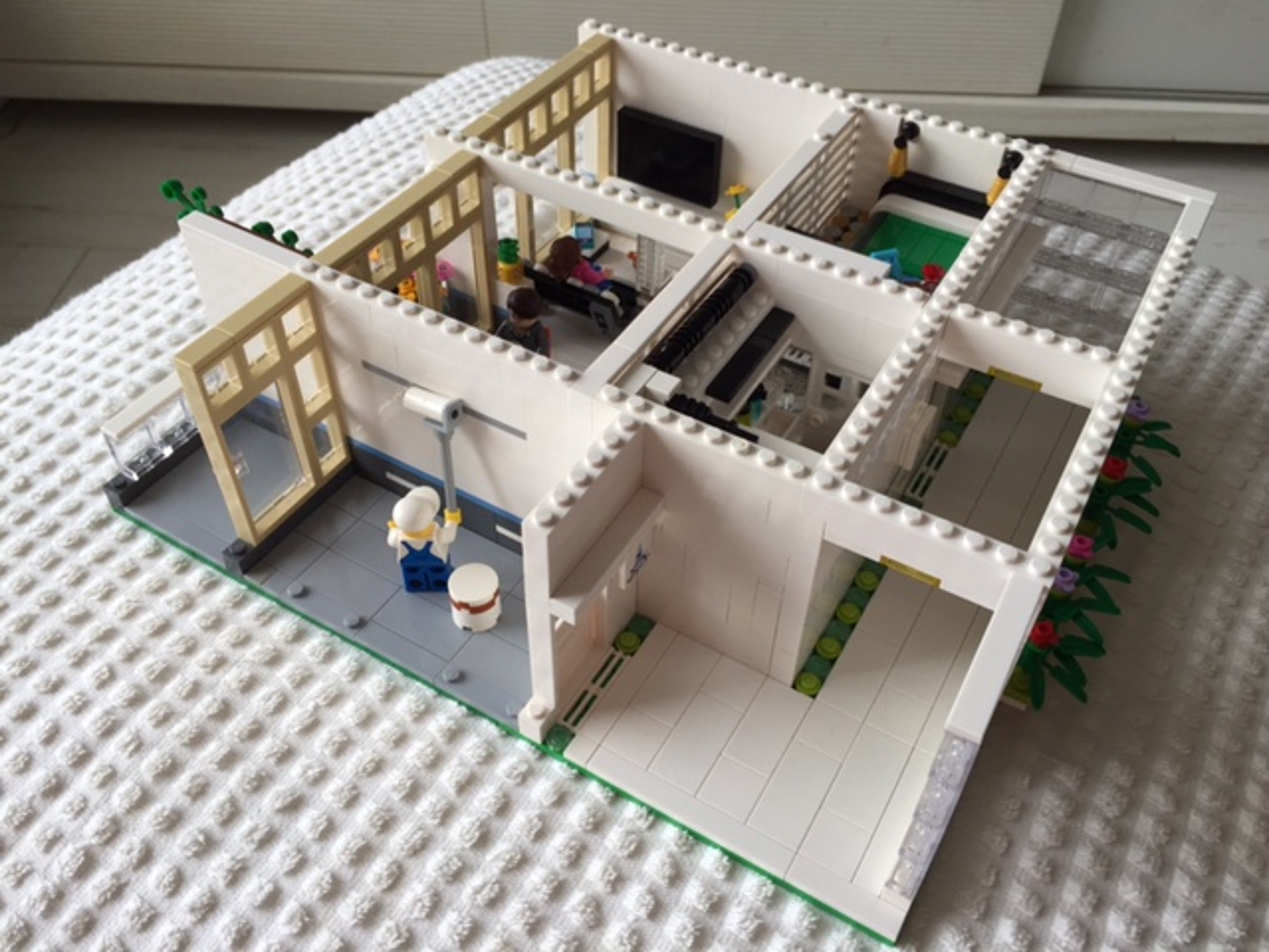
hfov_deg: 61.7
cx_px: 634
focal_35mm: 29
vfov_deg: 48.2
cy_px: 476
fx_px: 1063
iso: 32
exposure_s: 1/161
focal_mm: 4.15
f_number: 2.2
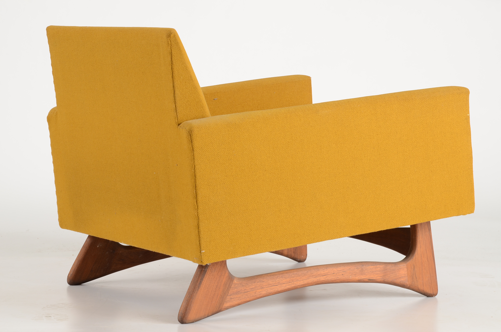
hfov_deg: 19.5
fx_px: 1458
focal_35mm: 105
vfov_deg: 13.0
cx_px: 250
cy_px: 166
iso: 200
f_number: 11
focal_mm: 70
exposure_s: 1/125
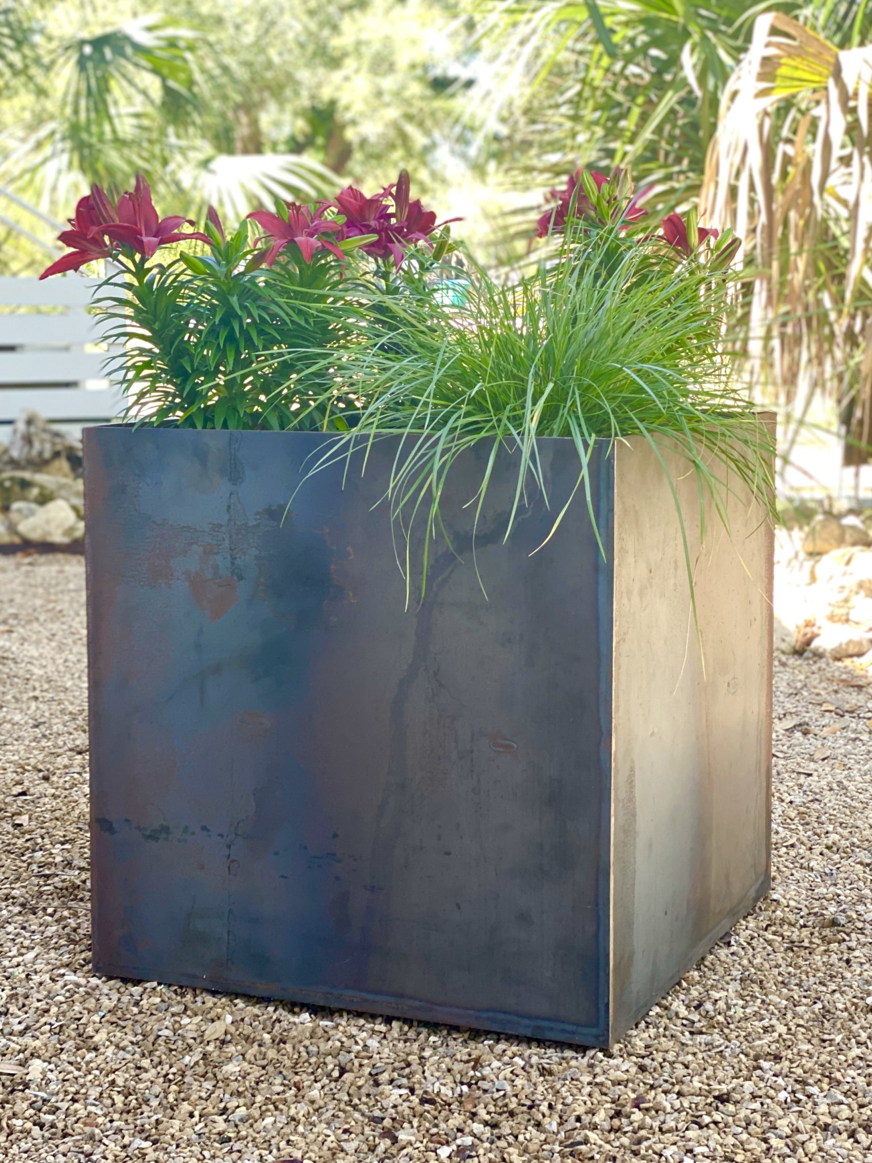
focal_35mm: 52
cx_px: 436
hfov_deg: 28.0
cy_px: 582
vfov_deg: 36.8
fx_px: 1747
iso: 100
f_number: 2
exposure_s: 1/122
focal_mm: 6
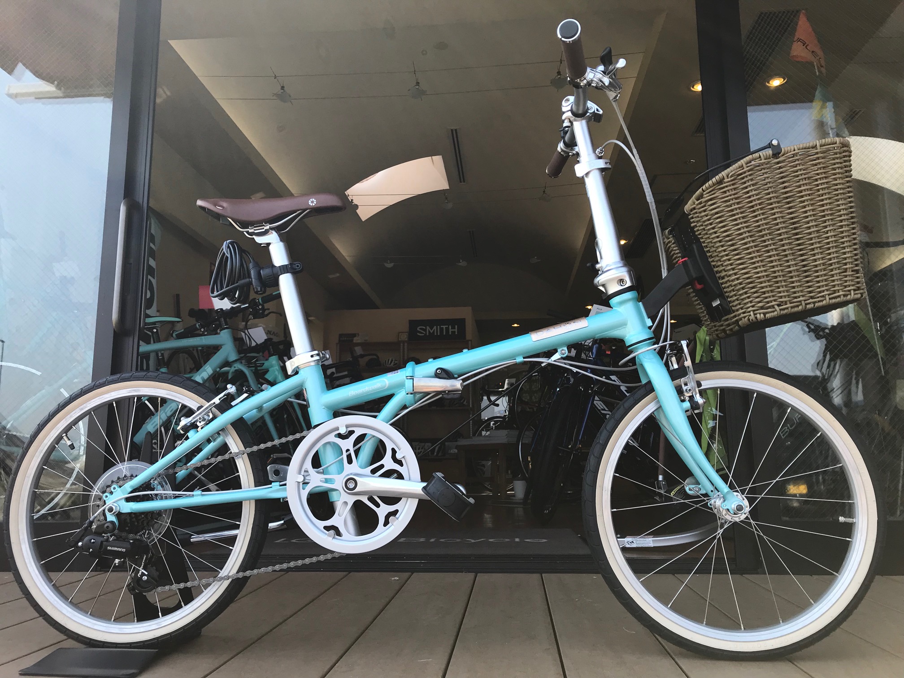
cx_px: 452
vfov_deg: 49.7
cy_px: 339
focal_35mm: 28
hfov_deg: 63.4
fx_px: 731
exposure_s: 1/591
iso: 20
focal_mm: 3.99
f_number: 1.8
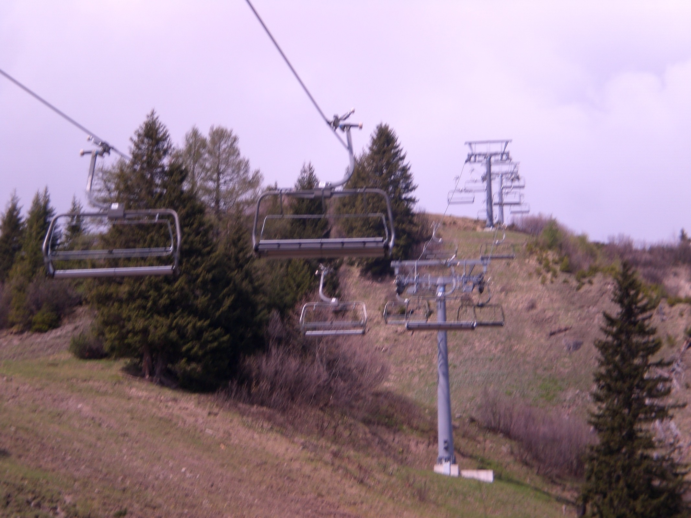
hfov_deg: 17.3
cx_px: 346
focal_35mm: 114
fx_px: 2276
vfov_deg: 13.0
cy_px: 259
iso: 50
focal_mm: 18.9
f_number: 5.9
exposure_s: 1/250
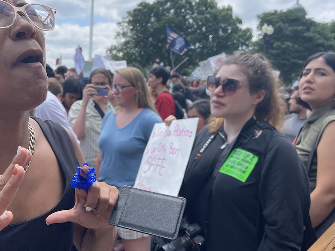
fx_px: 387
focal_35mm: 40
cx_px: 115
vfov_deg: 35.9
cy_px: 135
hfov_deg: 46.2
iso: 32
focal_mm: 5.1
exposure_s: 1/1309
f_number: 1.6
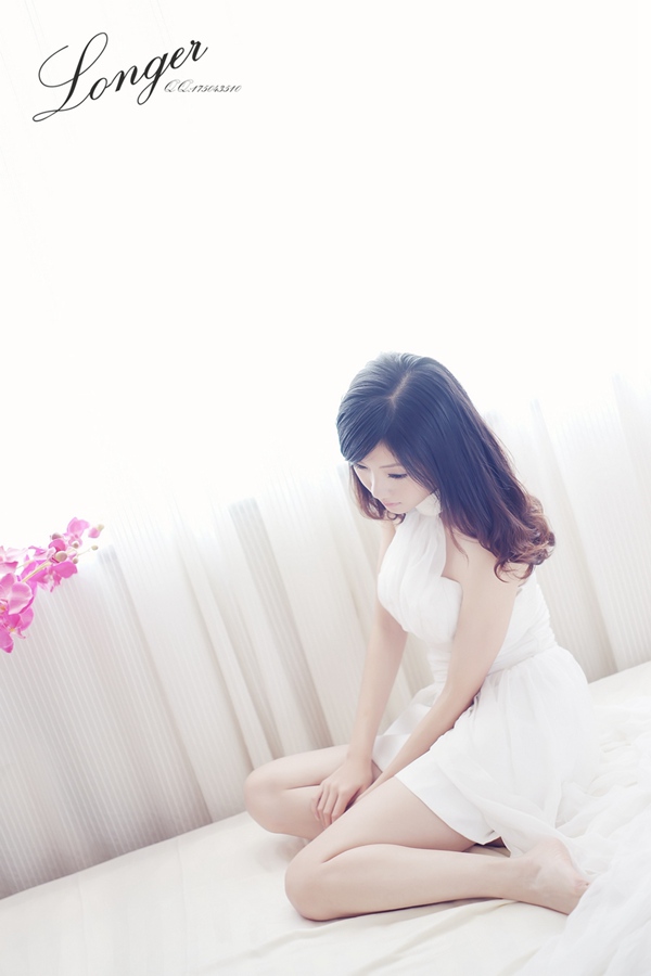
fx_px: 1356
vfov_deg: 39.6
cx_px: 326
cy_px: 488
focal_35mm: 50
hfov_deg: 27.0
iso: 160
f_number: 2.5
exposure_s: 1/50
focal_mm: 50
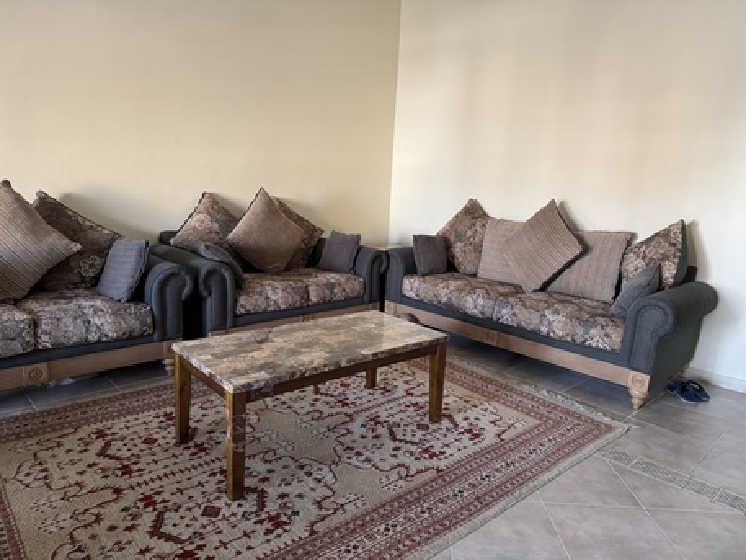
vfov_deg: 56.8
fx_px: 517
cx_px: 373
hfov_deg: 71.6
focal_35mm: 24
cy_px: 280
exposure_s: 1/60
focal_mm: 6.76
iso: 320
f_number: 1.78
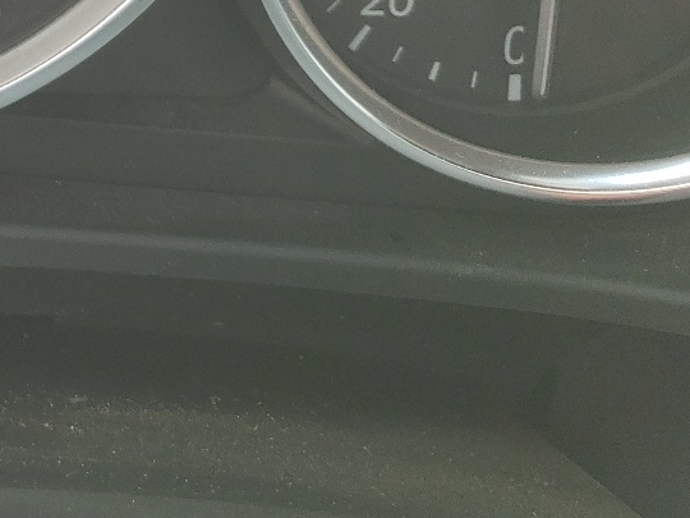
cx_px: -220
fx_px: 1535
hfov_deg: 22.5
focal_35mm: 77
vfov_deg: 17.4
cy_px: -230
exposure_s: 1/122
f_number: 1.5
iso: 50
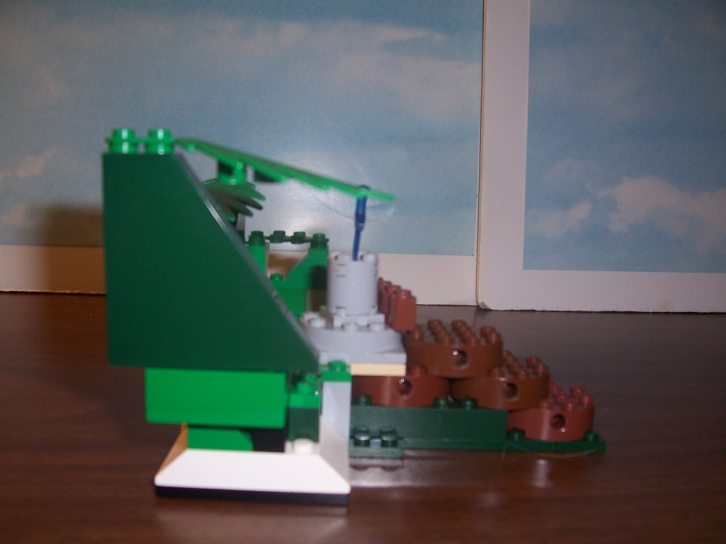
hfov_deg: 54.0
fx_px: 713
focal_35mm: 34
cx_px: 363
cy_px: 272
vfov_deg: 41.8
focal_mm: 5.6
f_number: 2.7
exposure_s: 1/60
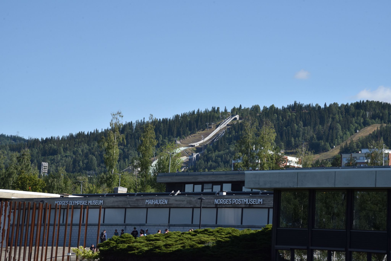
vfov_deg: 11.4
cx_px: 196
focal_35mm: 120
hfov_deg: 17.1
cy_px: 130
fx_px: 1304
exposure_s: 1/1600
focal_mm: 120
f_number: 11
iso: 1250
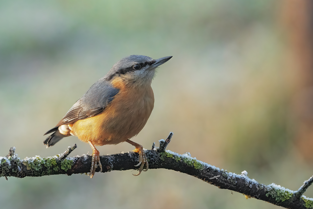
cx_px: 156
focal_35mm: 750
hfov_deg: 2.7
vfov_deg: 1.8
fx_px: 6520
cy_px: 104
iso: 5000
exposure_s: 1/1600
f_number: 8
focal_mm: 500
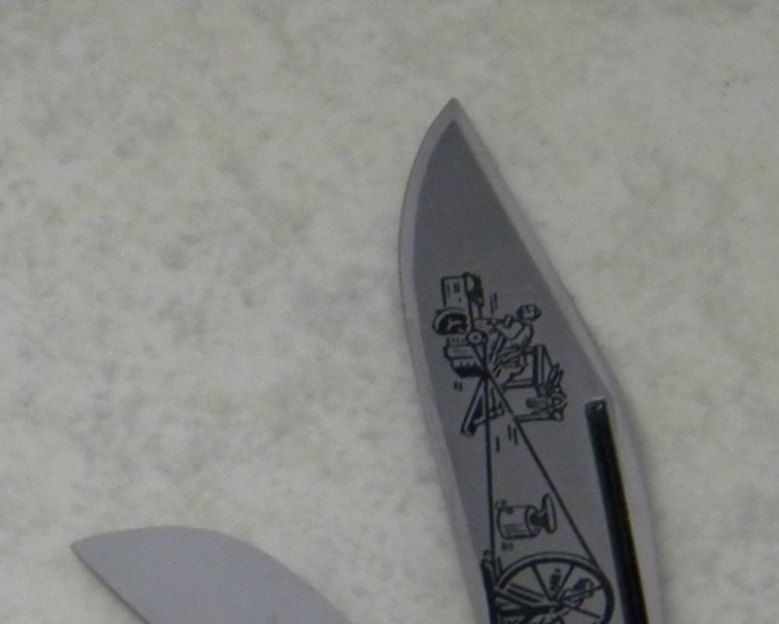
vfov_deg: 5.1
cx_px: 42
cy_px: 606
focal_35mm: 301
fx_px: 6940
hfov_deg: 6.4
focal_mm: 26.8
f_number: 5
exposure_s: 1/30.4
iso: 400
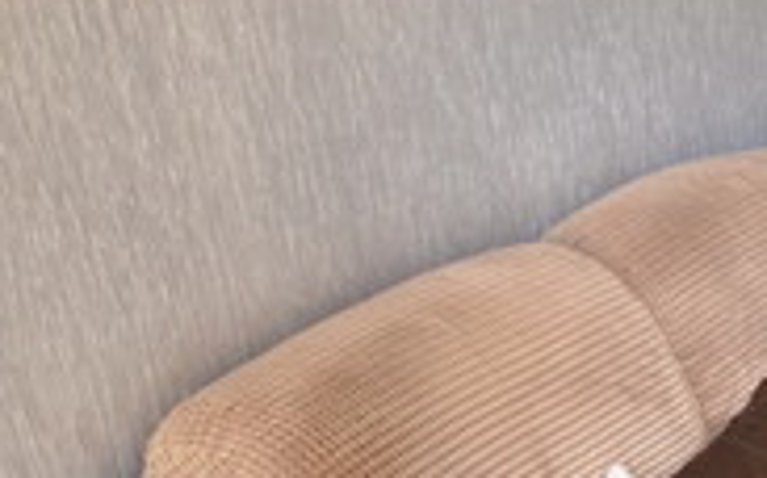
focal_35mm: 94
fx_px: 1960
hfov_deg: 17.3
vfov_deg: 13.9
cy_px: 356
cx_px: 1446
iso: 640
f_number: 4.2
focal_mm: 11
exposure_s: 1/60
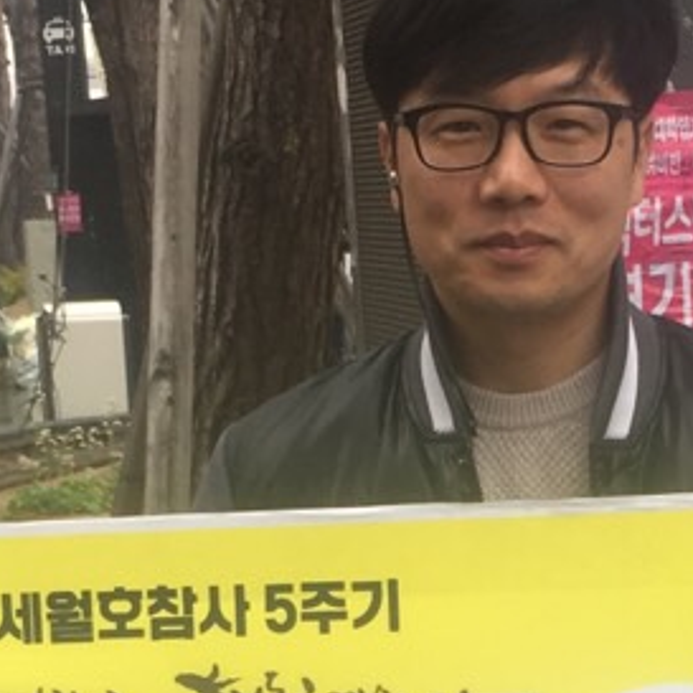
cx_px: 520
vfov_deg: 14.1
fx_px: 2718
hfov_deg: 14.5
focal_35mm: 120
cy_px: 812
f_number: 2.2
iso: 25
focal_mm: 4.15
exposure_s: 1/176
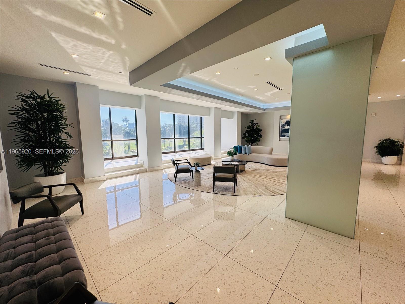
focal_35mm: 14
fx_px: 164
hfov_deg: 102.1
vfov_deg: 85.7
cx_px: 202
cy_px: 152
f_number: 2.2
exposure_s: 1/154
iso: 40
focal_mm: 2.22
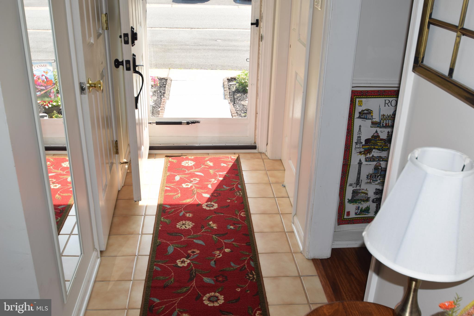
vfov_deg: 36.9
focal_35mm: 36
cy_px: 158
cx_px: 237
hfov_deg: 53.1
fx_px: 474
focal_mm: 24
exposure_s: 1/125
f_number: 5.6
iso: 140
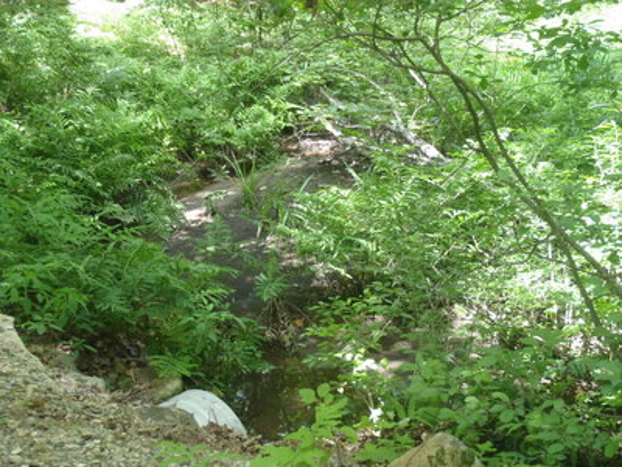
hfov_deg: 38.9
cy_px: 234
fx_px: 880
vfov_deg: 29.7
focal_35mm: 49
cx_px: 311
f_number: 4.9
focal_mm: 8.8
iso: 200
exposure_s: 1/25
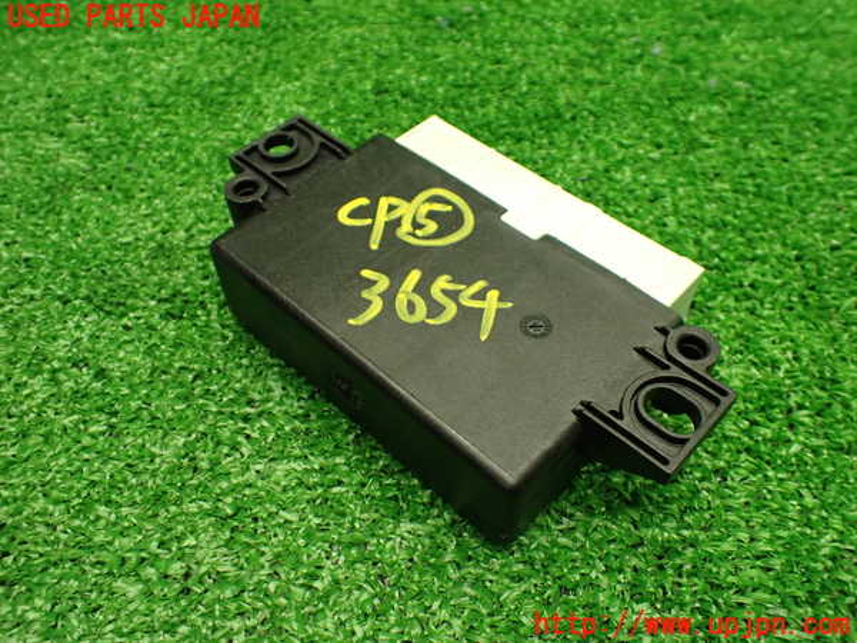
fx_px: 743
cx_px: 428
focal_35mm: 30
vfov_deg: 46.8
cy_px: 322
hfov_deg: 60.0
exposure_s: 1/125
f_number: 2.3
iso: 500
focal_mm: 5.4
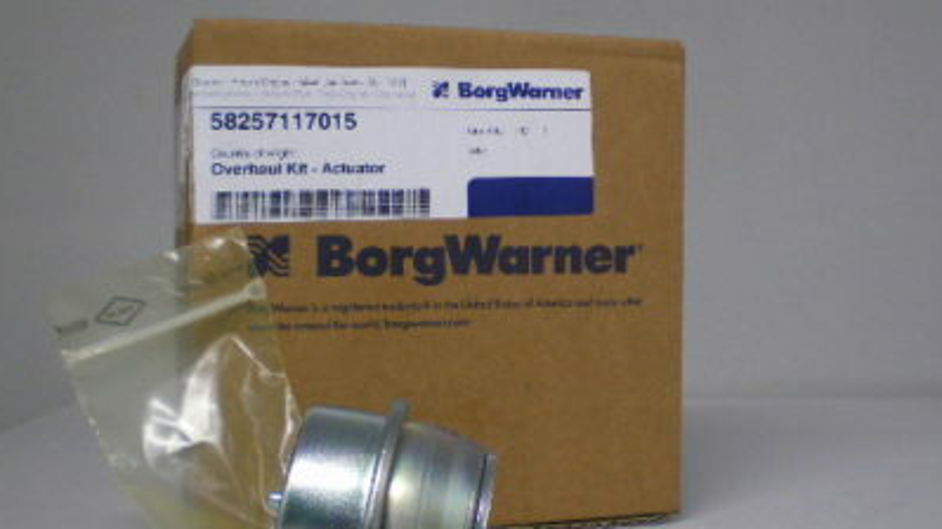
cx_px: 588
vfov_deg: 22.6
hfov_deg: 38.9
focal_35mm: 53
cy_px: 263
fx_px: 1323
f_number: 3.1
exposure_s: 1/30
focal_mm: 6.3
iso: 200
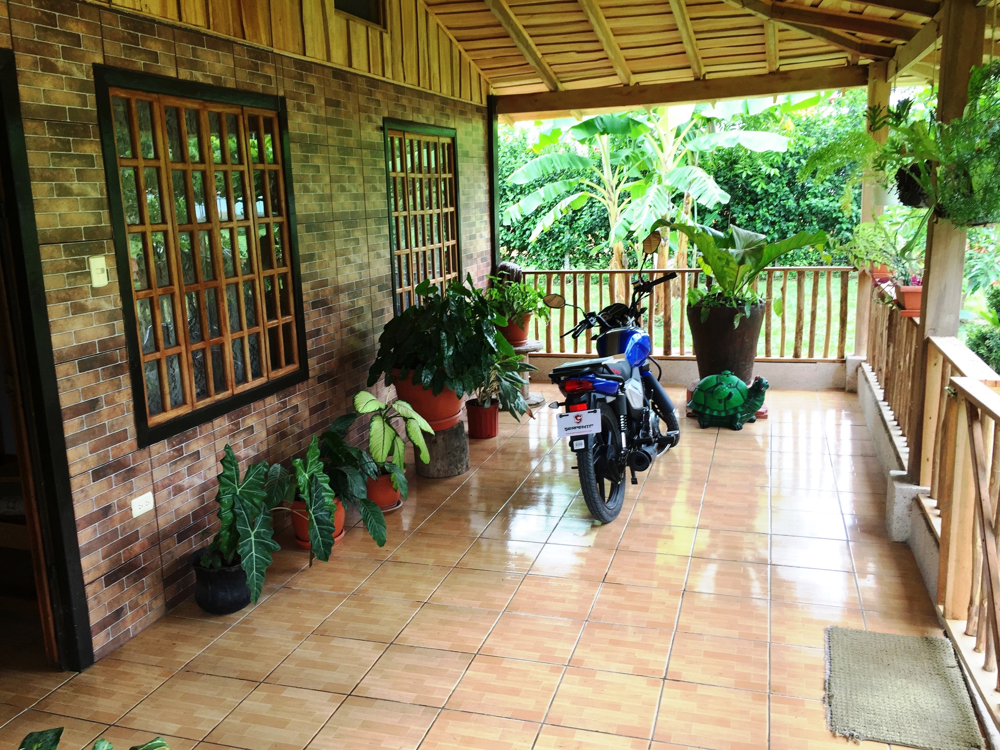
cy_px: 375
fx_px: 838
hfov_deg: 61.7
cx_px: 500
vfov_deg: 48.2
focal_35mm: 29
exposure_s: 1/120
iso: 40
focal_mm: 4.15
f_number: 2.2
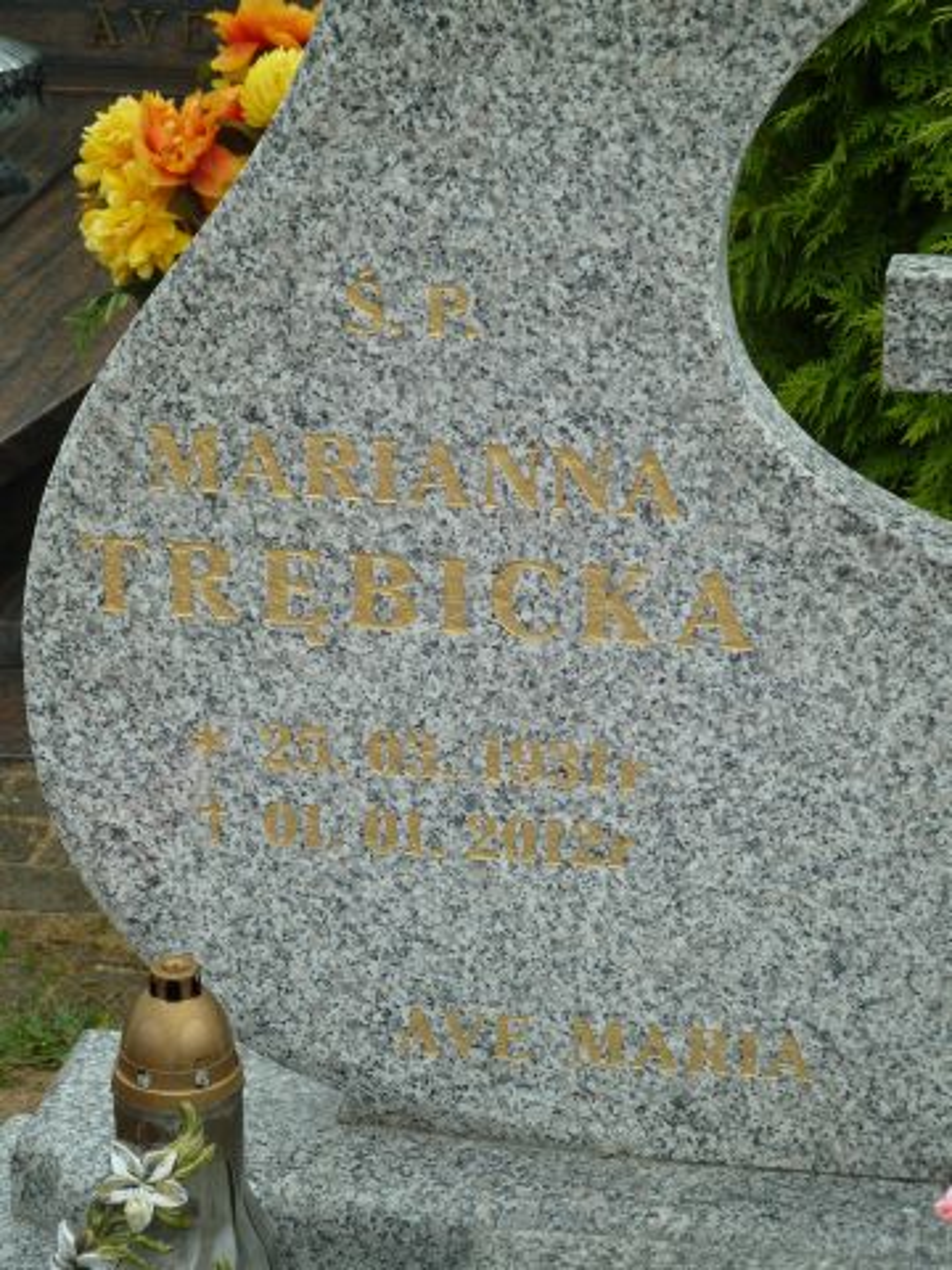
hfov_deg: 13.3
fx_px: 4070
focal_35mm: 111
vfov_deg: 17.7
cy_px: 635
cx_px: 476
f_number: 4.4
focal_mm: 18.2
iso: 80
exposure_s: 1/100
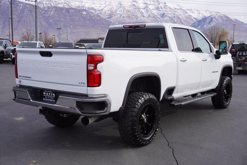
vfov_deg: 30.9
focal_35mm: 44
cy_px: 82
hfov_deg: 44.9
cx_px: 124
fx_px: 299
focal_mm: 29
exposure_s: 1/125
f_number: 9
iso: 100
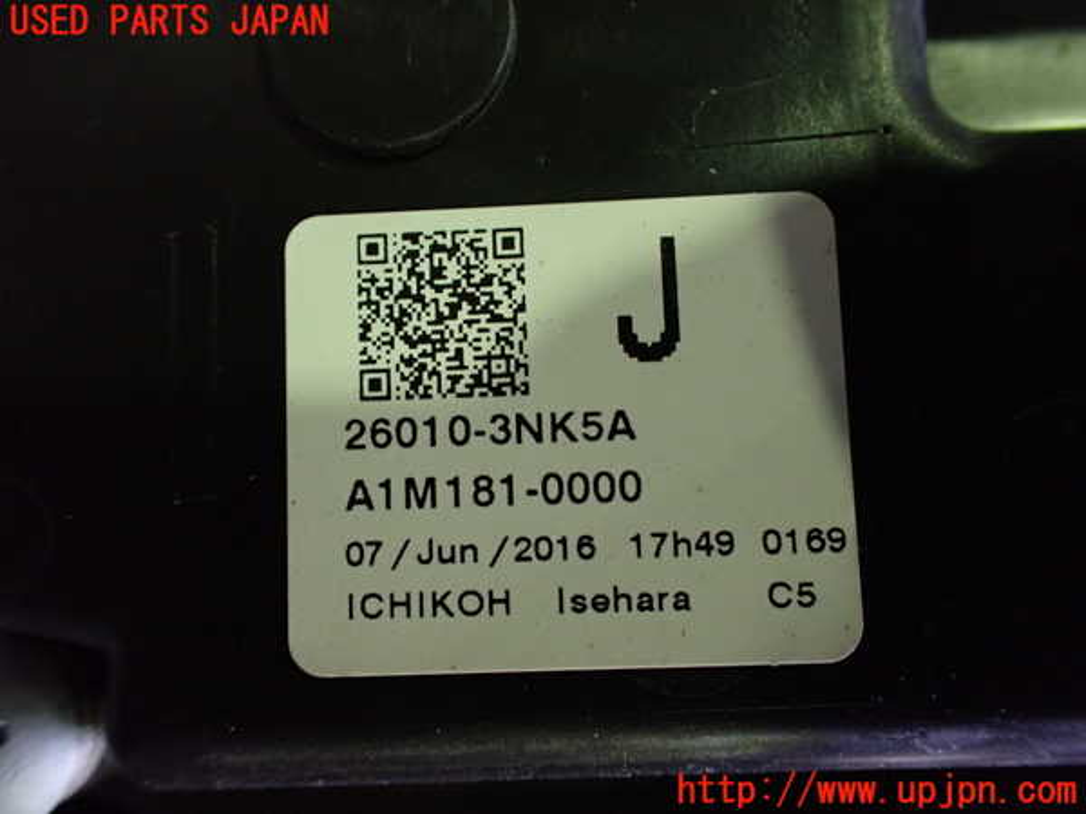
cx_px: 543
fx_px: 941
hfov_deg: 60.0
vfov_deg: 46.8
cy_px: 407
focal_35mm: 30
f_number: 2.3
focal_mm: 5.4
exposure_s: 1/60
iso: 800
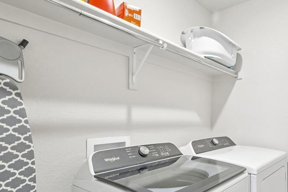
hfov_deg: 70.7
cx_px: 202
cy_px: 121
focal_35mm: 24
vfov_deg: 52.5
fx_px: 192
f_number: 8
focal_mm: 10
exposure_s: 1/4
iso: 800
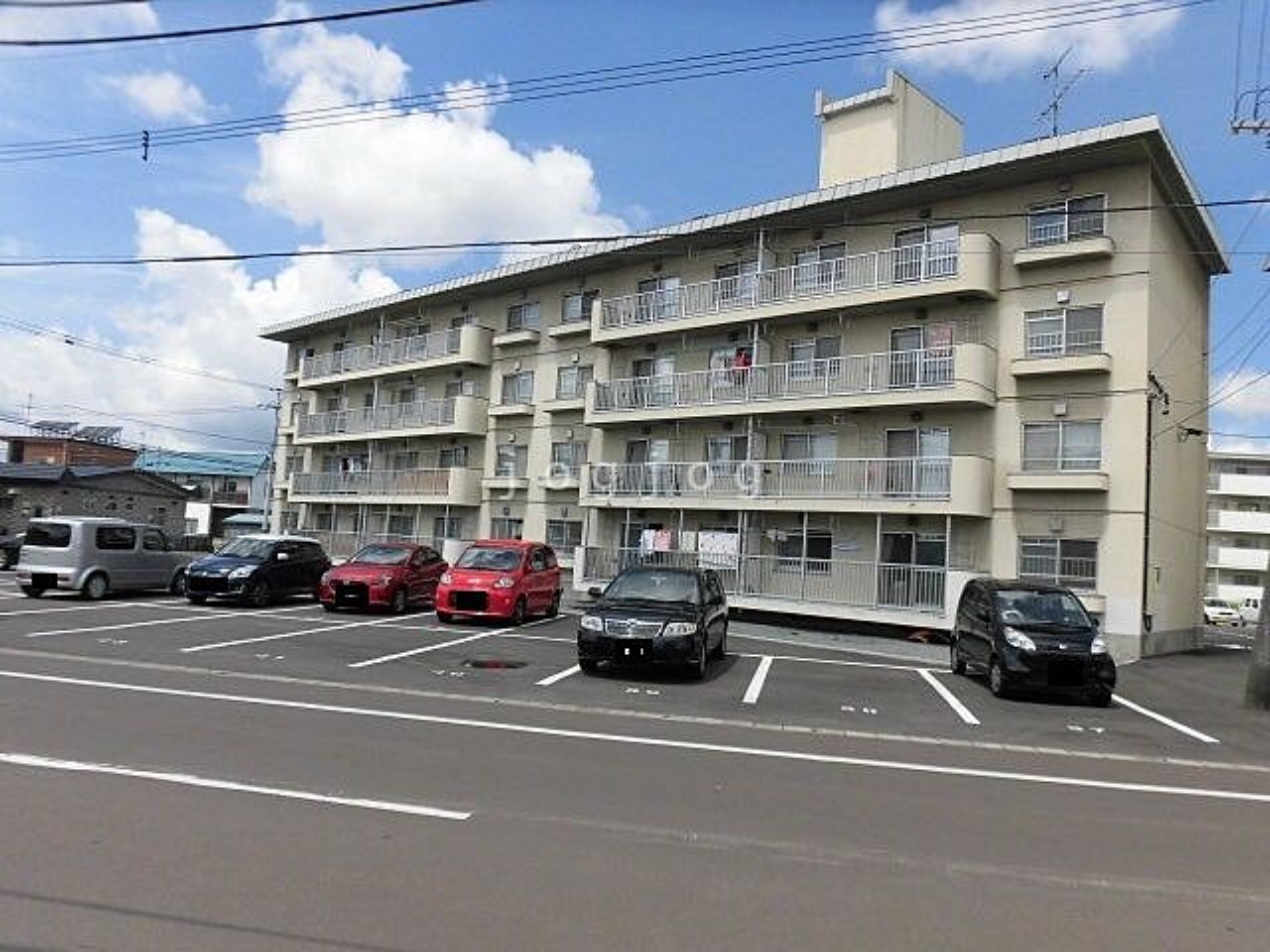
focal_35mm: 24
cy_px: 476
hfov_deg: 71.6
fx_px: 881
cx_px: 635
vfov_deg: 56.8
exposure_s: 1/250
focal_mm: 4.3
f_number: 7.8
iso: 100
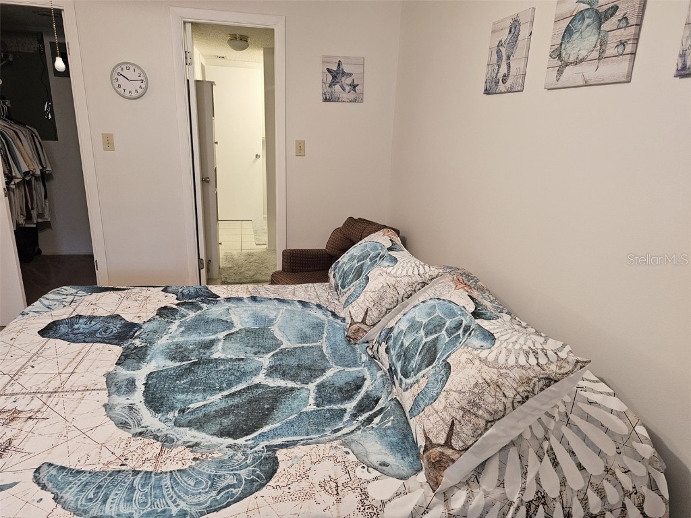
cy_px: 259
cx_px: 346
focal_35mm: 23
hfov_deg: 73.9
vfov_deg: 58.9
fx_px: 459
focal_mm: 6.3
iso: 500
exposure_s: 1/120
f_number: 1.7
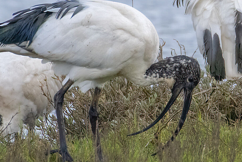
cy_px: 37
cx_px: 217
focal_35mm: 1968
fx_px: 13228
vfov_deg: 0.7
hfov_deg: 1.0
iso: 2800
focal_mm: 500
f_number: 8
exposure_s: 1/800
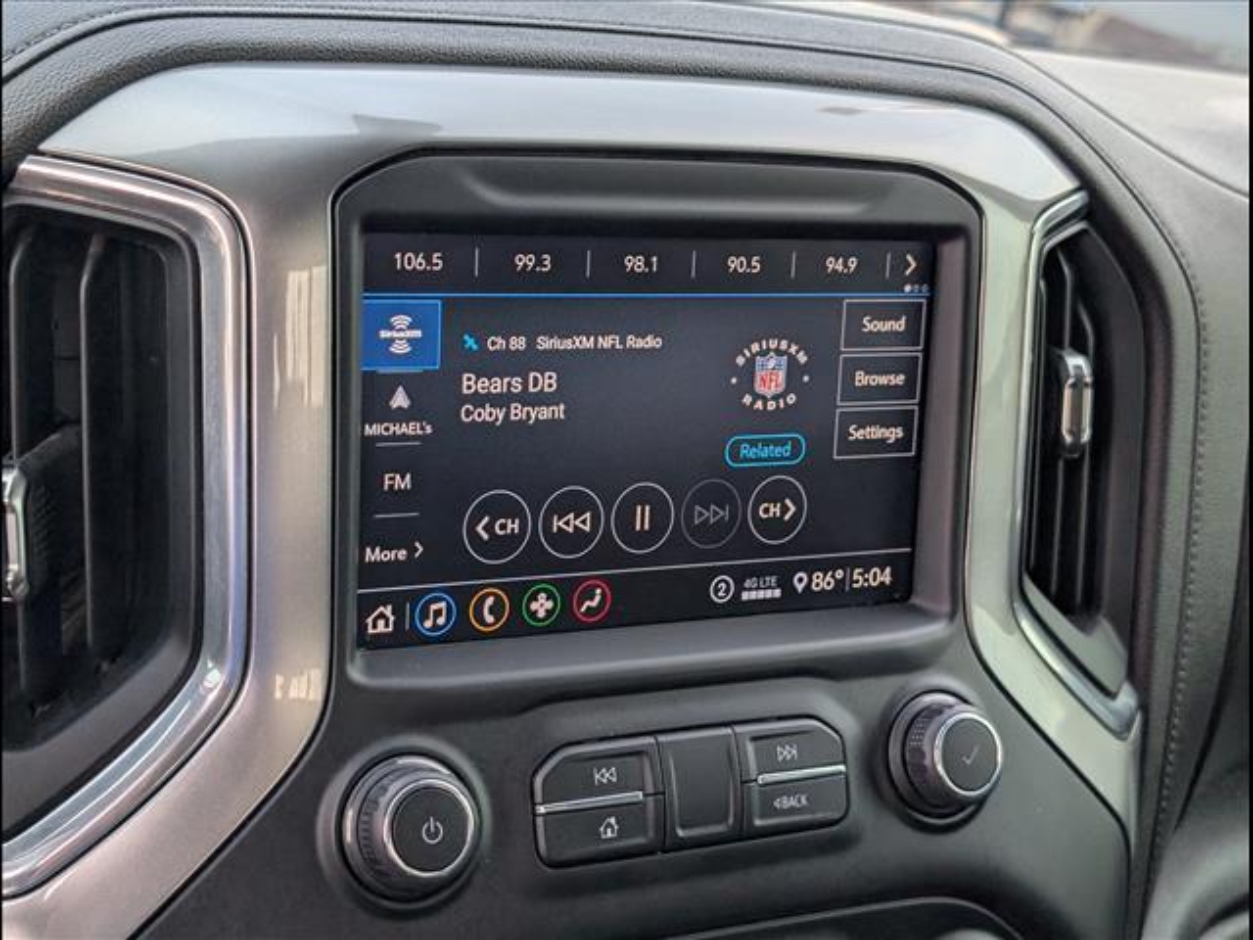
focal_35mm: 49
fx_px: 1774
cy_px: 470
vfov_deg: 29.7
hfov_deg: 38.9
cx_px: 626
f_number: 1.68
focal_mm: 6.9
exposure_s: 1/256
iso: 37
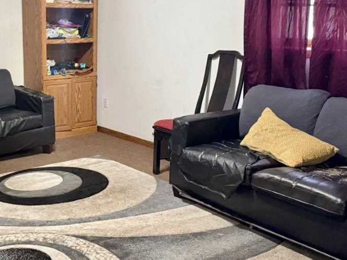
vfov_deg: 31.5
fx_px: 461
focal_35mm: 46
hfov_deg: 39.4
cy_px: 114
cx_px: 63
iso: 500
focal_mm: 6.76
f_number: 1.78
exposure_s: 1/60
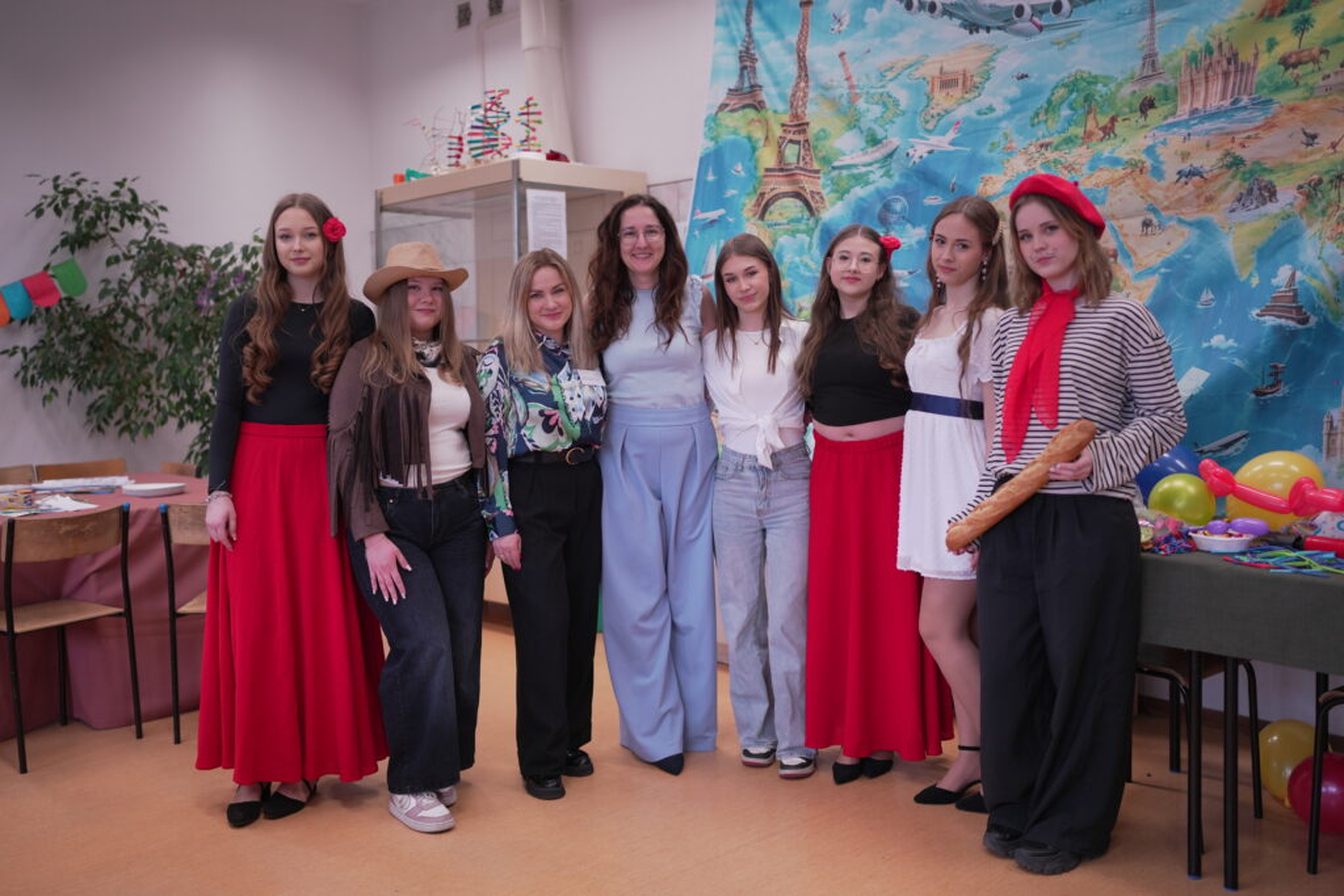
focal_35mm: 35
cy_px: 448
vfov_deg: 37.9
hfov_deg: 54.4
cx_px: 672
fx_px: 1307
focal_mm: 35
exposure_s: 1/320
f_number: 1.4
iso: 400
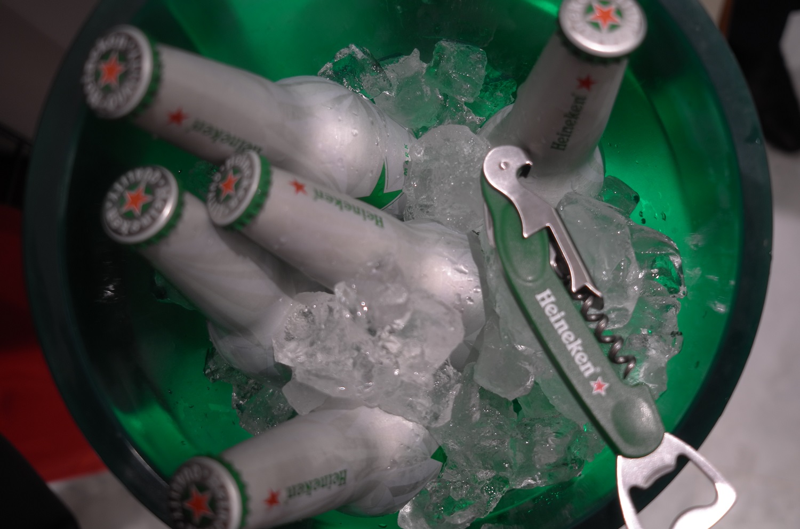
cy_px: 264
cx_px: 400
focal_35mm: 36
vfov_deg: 36.7
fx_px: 798
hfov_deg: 53.2
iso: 200
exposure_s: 1/60
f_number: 2.8
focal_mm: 24
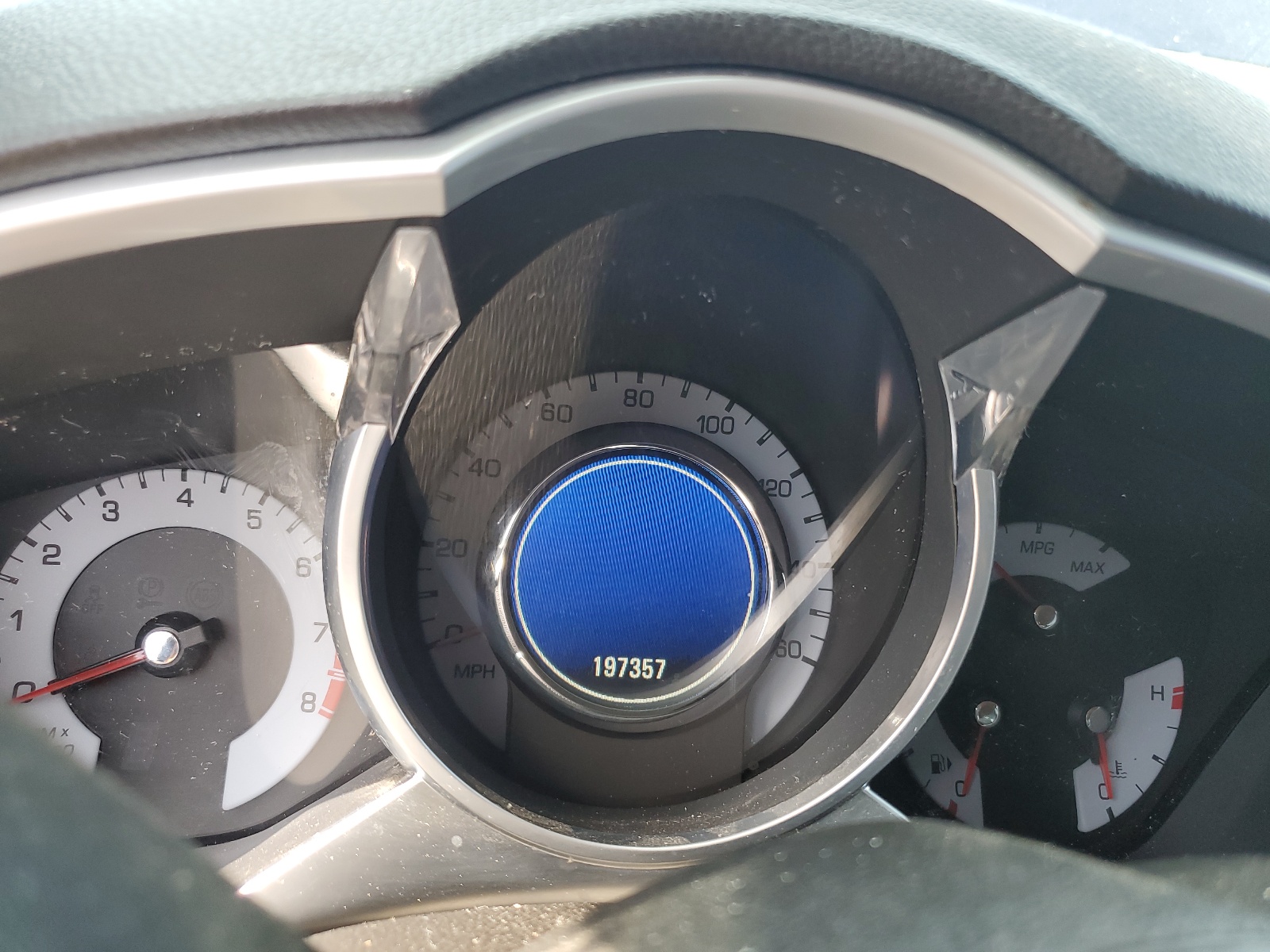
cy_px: 476
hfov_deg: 67.3
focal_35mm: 26
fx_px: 954
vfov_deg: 53.1
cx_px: 635
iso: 58
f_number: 1.5
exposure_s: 1/120
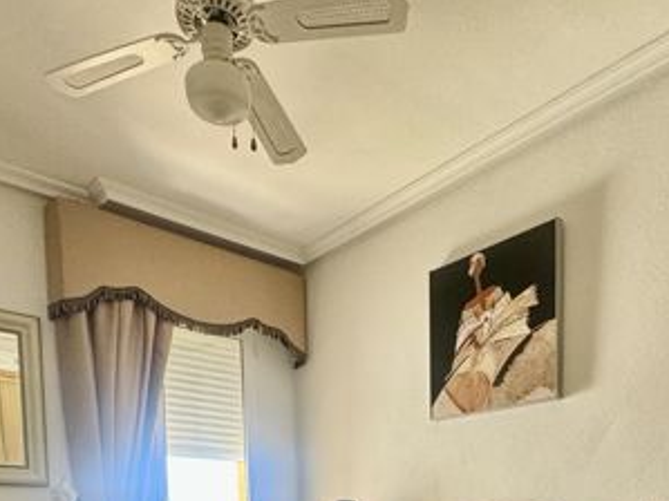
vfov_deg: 35.0
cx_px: 388
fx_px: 638
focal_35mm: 33
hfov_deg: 55.1
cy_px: 586
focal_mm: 2.22
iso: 250
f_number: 2.2
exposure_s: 1/100
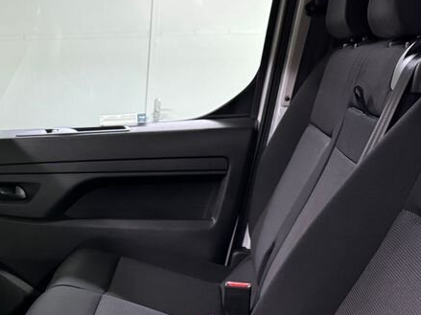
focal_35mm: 56
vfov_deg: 25.8
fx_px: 681
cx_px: -45
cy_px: 233
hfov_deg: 30.6
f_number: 1.78
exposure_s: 1/33
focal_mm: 6.76
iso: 640
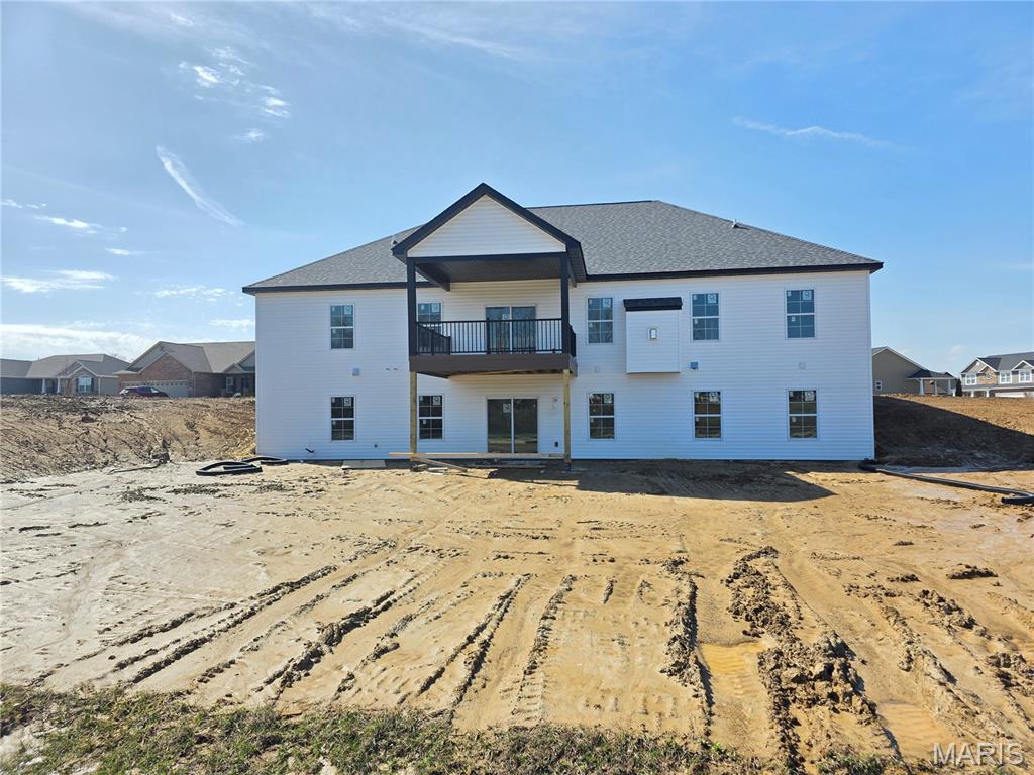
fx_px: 687
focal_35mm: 23
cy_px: 388
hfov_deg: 73.9
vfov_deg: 58.9
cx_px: 517
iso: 80
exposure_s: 1/3493
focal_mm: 6.3
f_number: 1.7
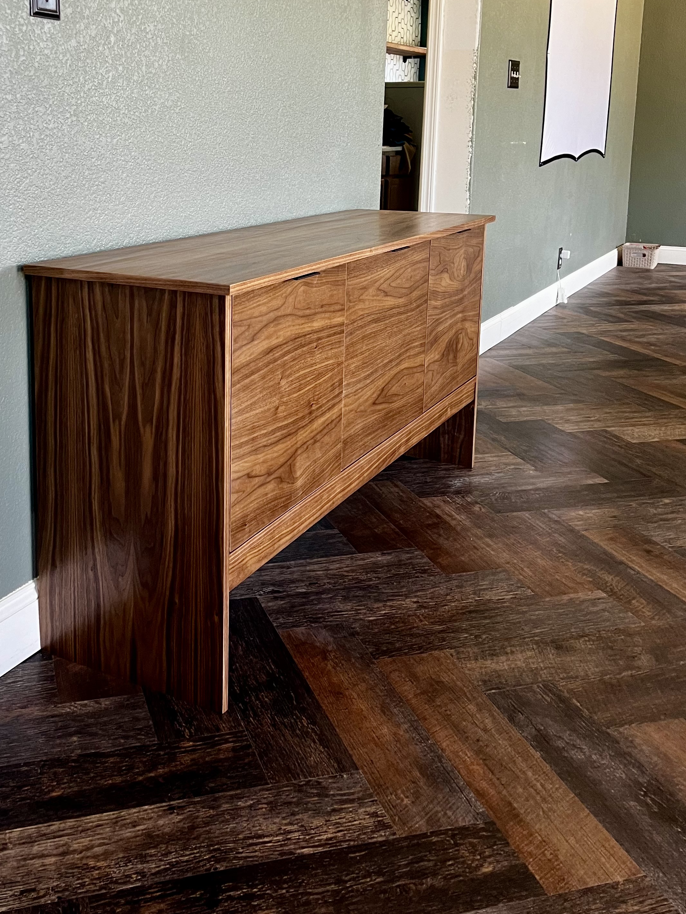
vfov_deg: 49.2
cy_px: 297
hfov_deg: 38.3
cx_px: 234
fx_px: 978
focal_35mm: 37
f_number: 1.5
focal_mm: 5.7
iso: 160
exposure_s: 1/60
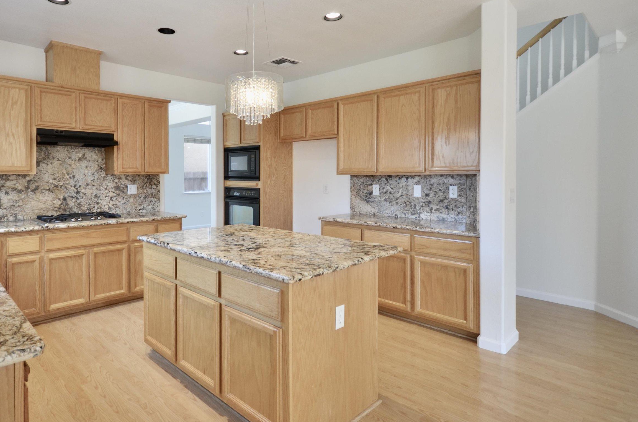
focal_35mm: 20
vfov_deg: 61.2
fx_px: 354
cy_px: 169
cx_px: 255
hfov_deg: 83.1
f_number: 4.5
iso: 400
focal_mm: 10
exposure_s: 1/80
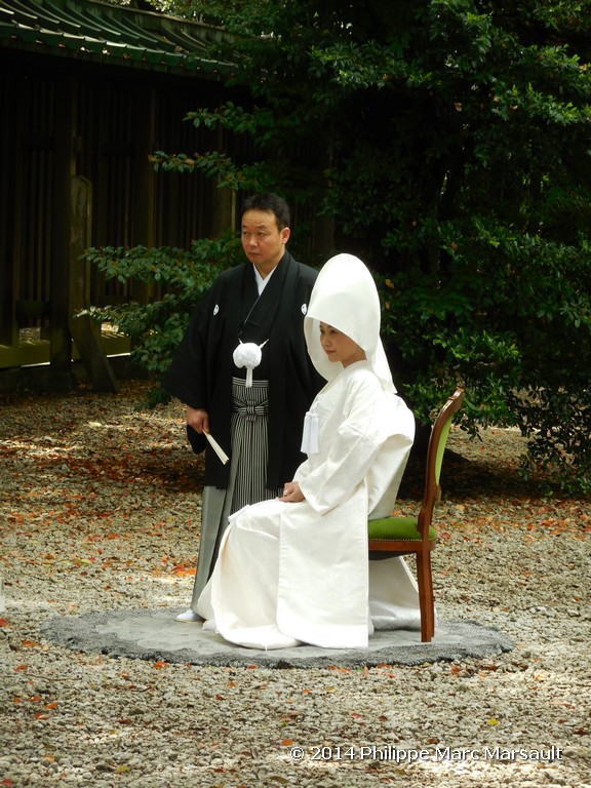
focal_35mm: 167
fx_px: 3802
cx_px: 296
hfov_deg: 8.9
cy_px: 394
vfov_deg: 11.8
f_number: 5.3
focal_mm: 29.8
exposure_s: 1/60
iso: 140
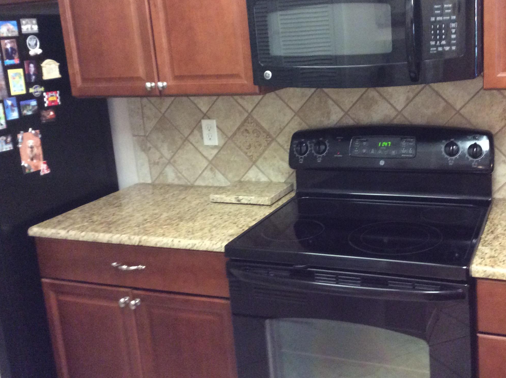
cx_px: 314
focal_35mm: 42
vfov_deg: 34.1
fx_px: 613
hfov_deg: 44.5
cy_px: 148
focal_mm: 3.3
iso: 250
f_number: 2.4
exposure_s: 1/17
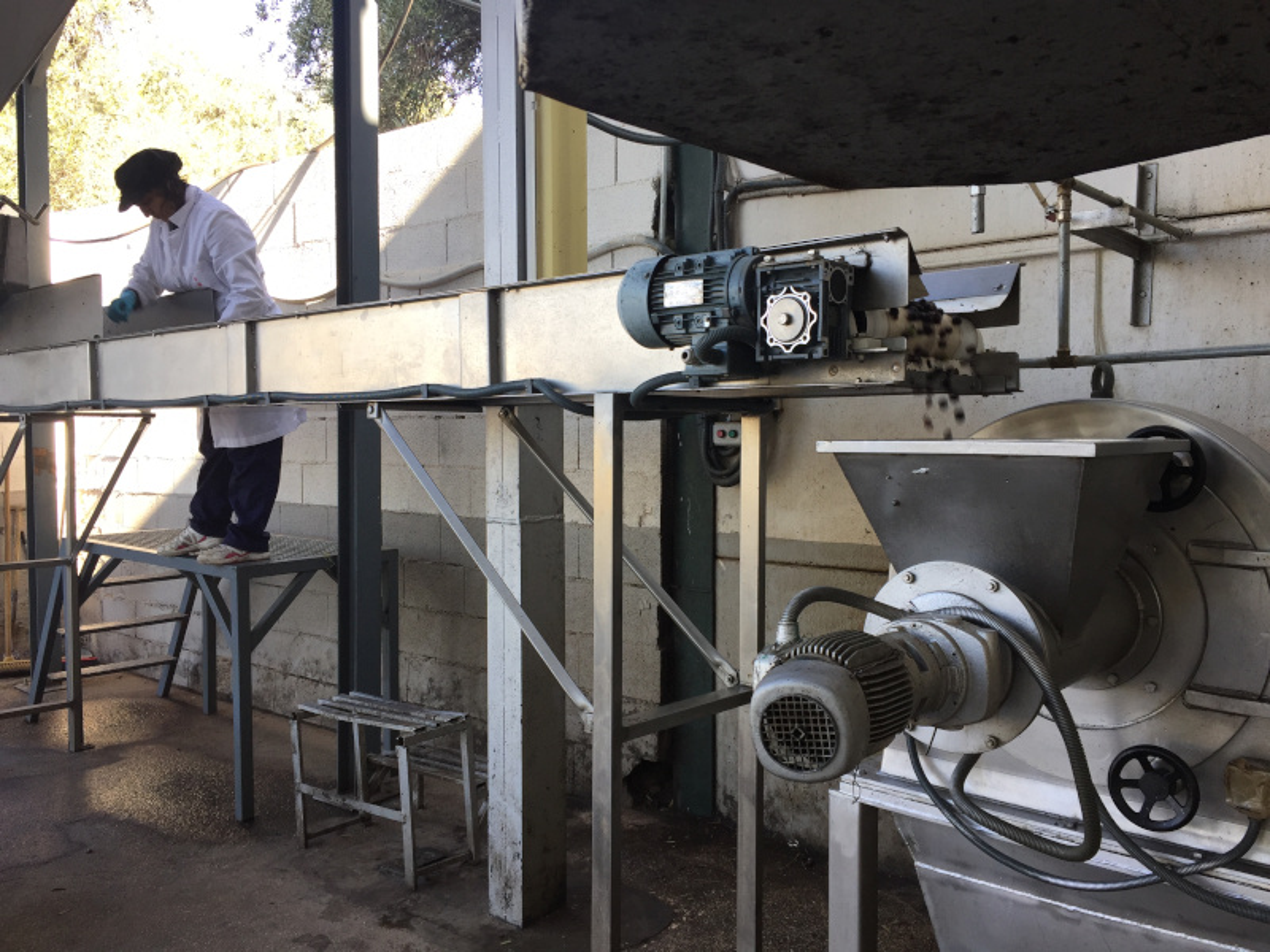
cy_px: 476
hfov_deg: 61.7
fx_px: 1064
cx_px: 635
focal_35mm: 29
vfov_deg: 48.2
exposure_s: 1/105
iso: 32
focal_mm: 4.15
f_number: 2.2
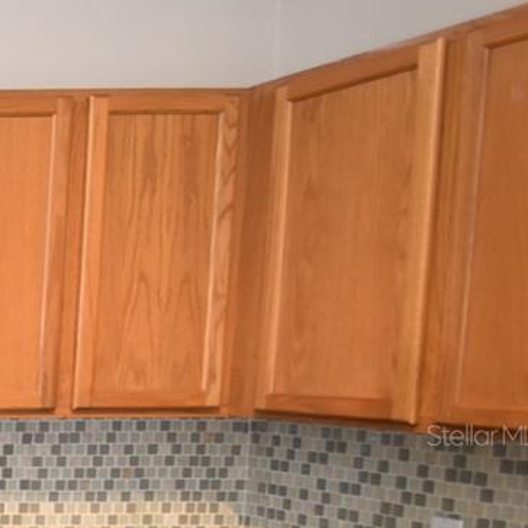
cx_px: -605
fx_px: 966
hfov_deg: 17.5
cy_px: 435
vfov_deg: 29.7
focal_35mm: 56
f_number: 3.5
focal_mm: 10
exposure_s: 1/45
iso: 800
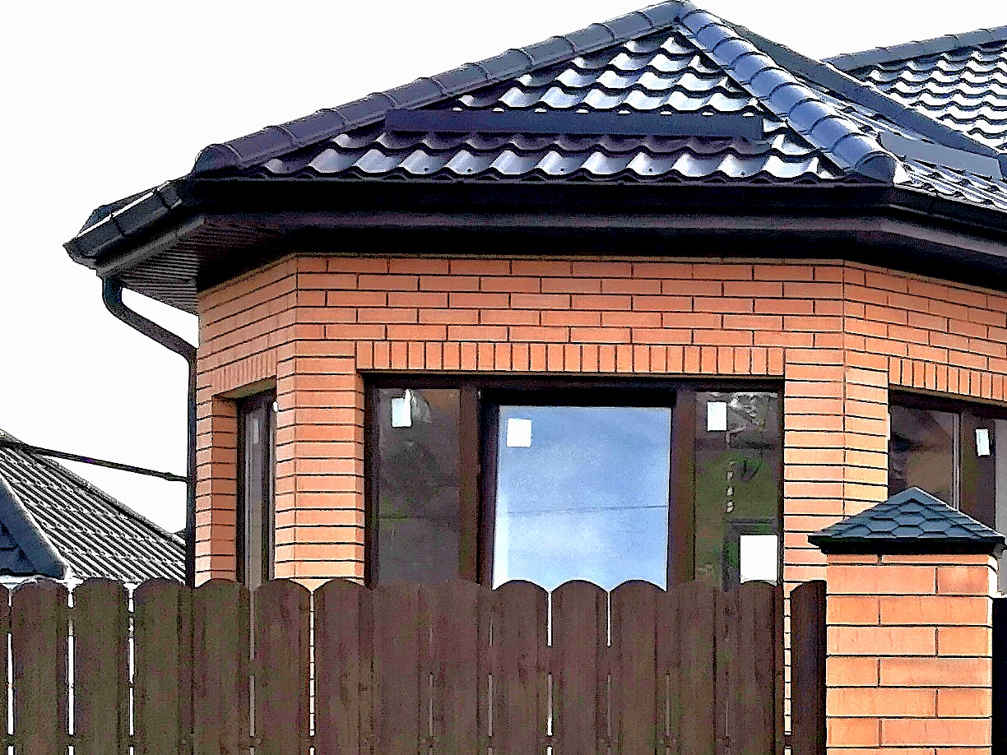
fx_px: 2473
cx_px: 1288
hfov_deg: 21.0
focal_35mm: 85
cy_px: 651
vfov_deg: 17.2
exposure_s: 1/4950
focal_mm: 4.66
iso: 50
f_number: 1.4
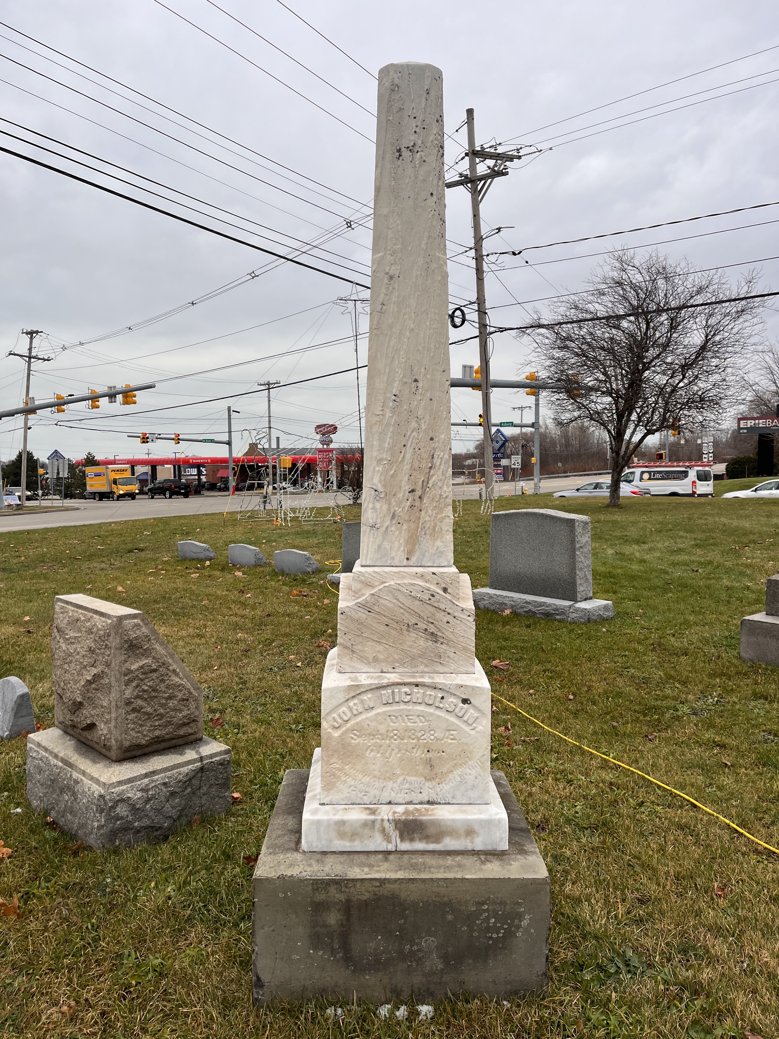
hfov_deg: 53.1
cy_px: 520
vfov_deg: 67.3
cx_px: 390
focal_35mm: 26
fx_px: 780
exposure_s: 1/508
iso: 50
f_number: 1.6
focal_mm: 5.1
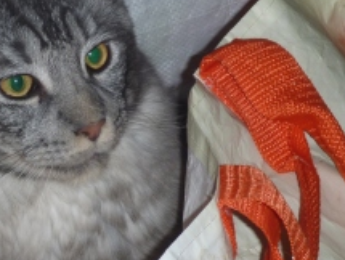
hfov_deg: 12.4
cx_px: 47
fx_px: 1577
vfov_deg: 9.4
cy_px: 130
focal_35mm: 158
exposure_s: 1/40
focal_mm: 13.4
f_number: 5.5
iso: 100
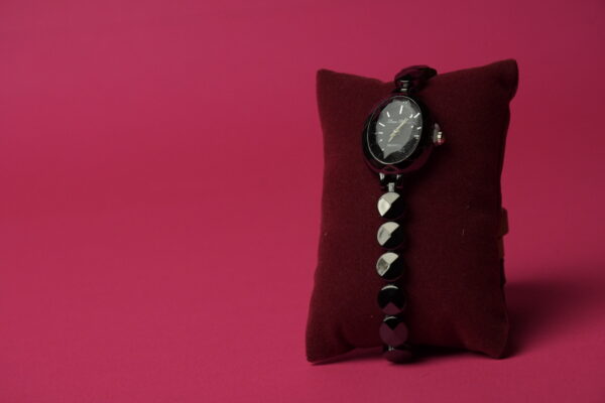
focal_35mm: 168
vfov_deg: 8.2
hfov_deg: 12.2
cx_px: 302
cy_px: 202
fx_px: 2823
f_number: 11
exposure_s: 1/500
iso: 2500
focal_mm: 112
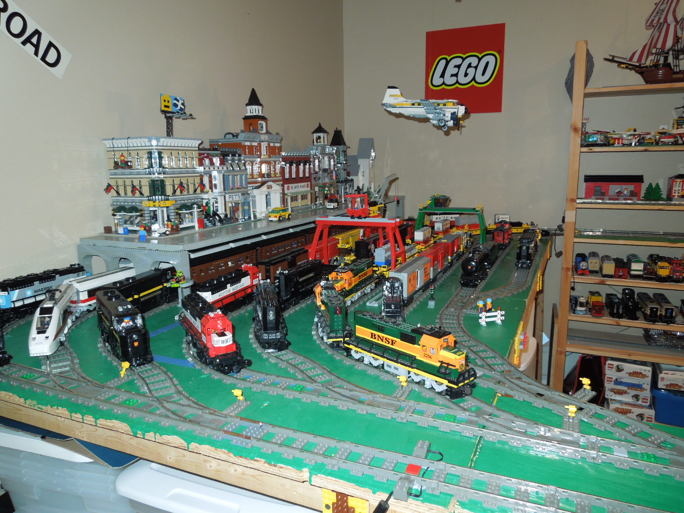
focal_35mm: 25
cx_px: 342
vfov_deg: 54.9
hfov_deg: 69.4
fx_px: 494
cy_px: 256
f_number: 3.3
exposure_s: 1/30
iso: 200
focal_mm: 4.5
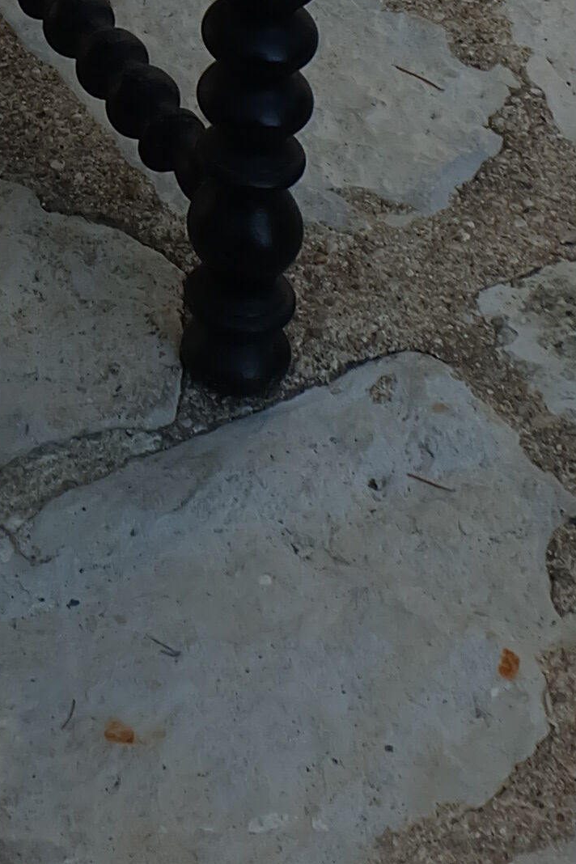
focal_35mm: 133
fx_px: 3192
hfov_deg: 10.0
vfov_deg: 13.0
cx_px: -310
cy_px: -978
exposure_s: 1/400
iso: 400
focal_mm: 19.2
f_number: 10
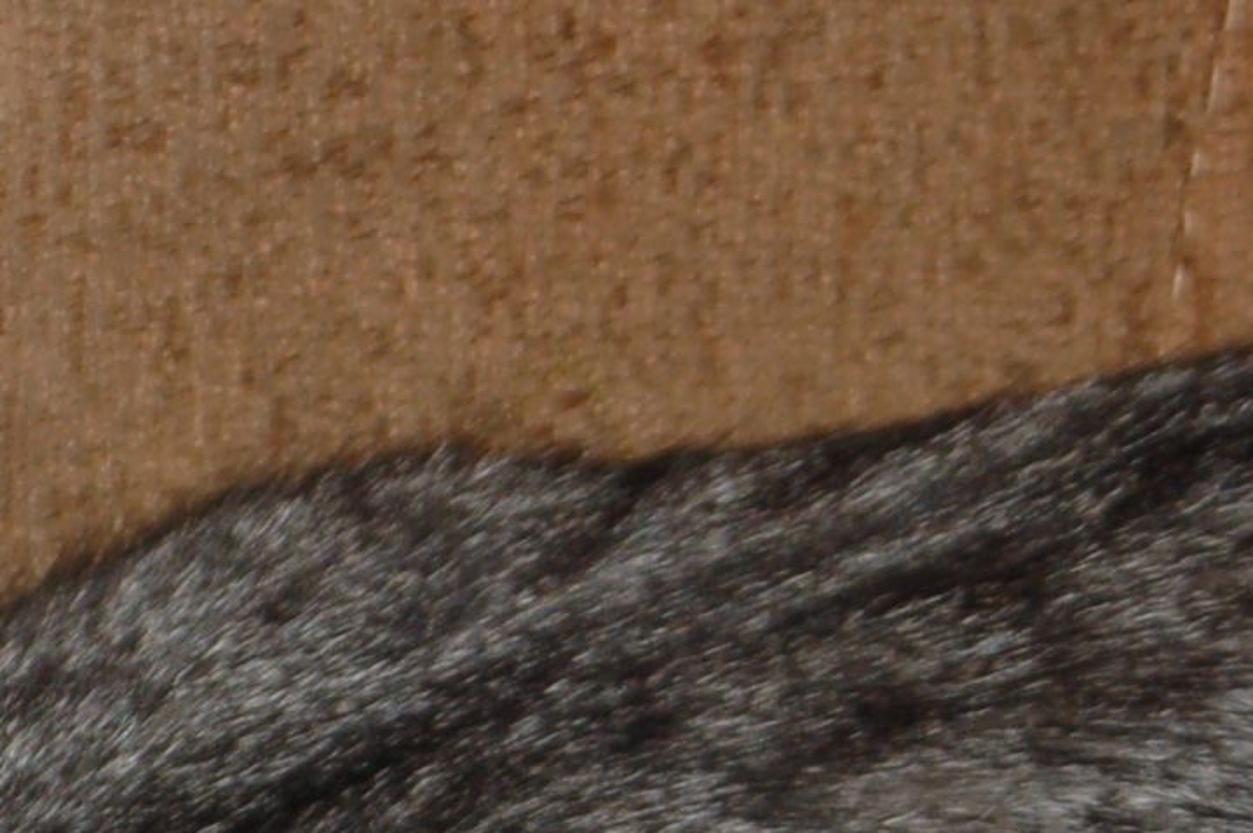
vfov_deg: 3.1
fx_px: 15265
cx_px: -265
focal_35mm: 439
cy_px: 1715
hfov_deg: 4.7
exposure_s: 1/60
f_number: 4.5
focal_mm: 70
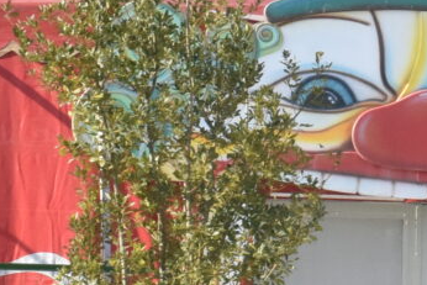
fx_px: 3334
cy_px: 50
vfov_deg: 4.9
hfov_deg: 7.3
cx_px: 510
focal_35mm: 281
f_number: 14
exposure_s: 1/500
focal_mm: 38
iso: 1400
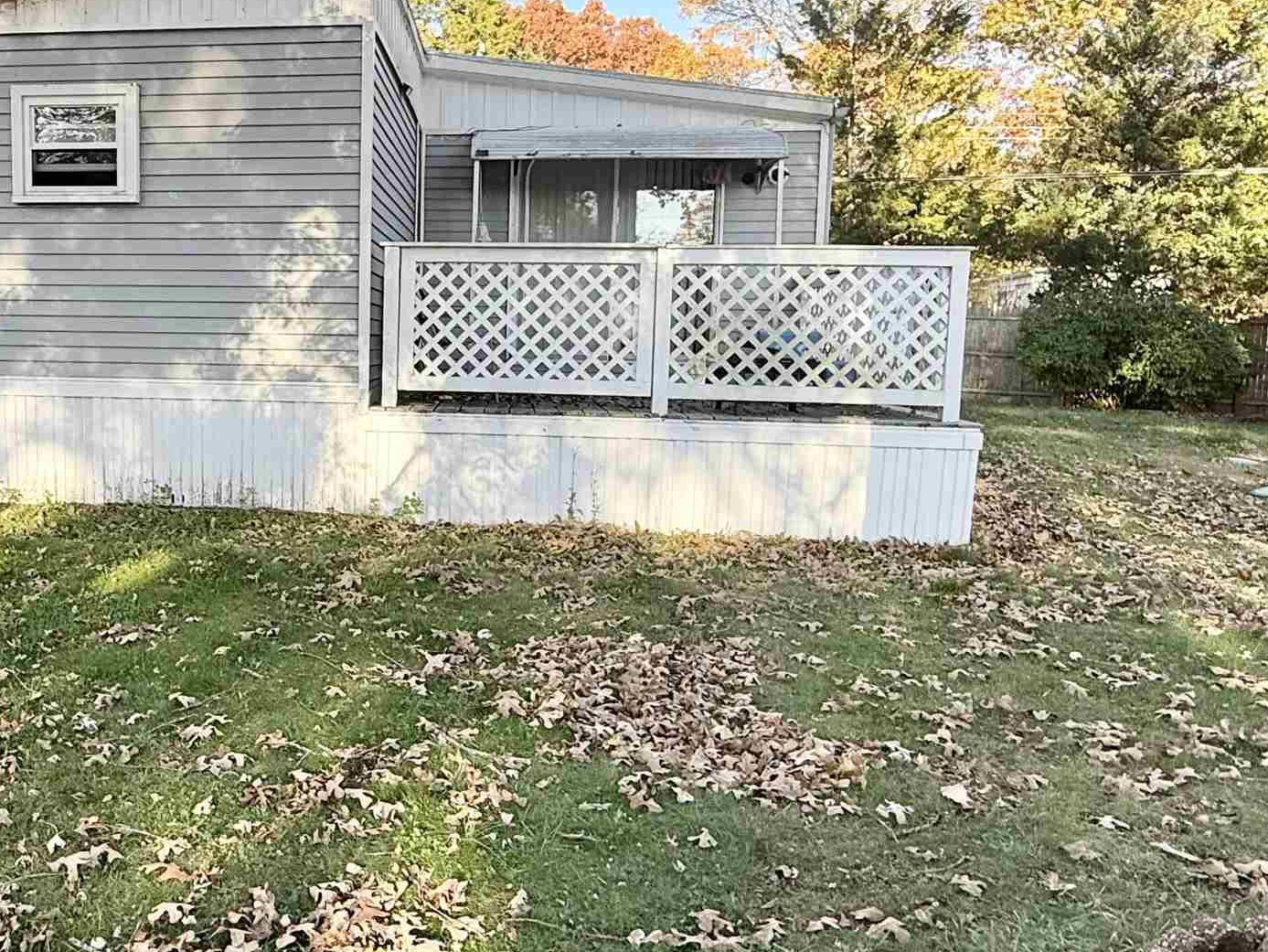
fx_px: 1136
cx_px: 358
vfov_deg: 45.4
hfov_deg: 56.2
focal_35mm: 31
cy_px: 433
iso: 64
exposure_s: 1/398
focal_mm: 2.22
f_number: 2.2
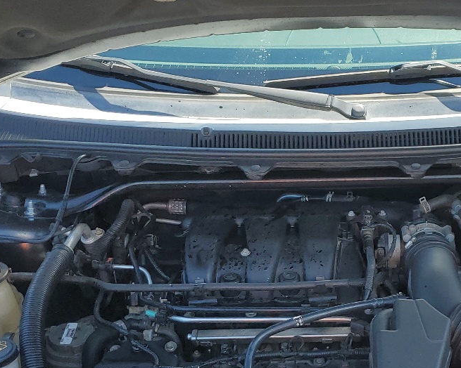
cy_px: 292
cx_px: 353
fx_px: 846
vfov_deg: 24.2
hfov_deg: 29.9
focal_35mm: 62
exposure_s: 1/667
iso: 50
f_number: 1.5
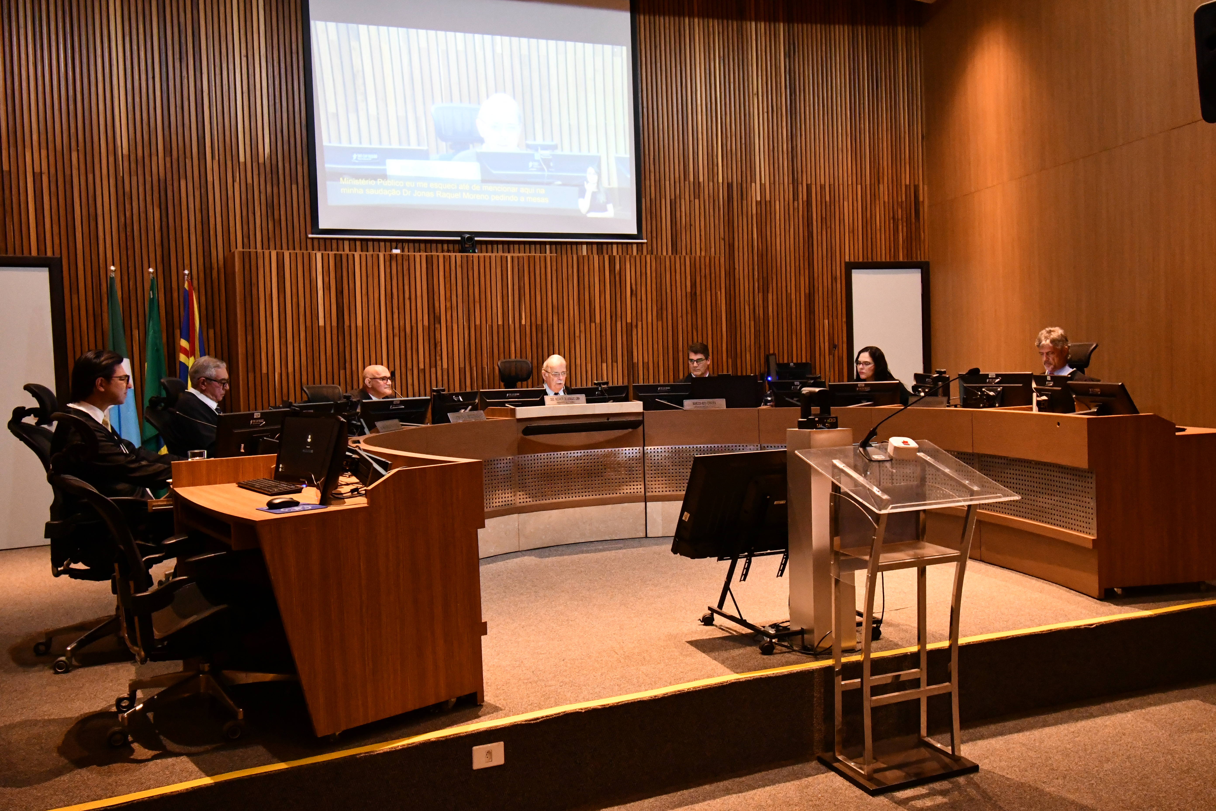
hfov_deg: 61.9
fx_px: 1013
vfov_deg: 43.6
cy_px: 406
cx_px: 608
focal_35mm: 30
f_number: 5.6
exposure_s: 1/60
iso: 5600
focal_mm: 20
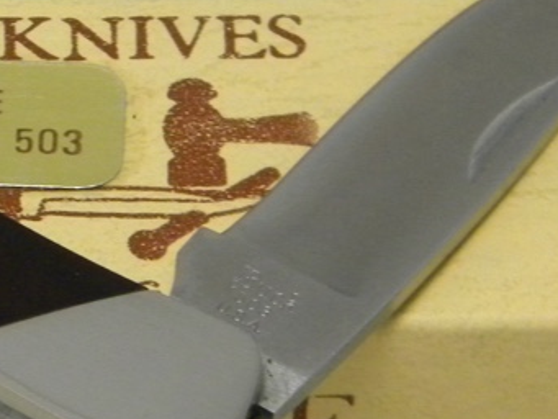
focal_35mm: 308
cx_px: 31
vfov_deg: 4.8
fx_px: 4967
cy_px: 214
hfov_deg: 6.4
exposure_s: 1/25.1
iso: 400
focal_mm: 19
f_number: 4.7
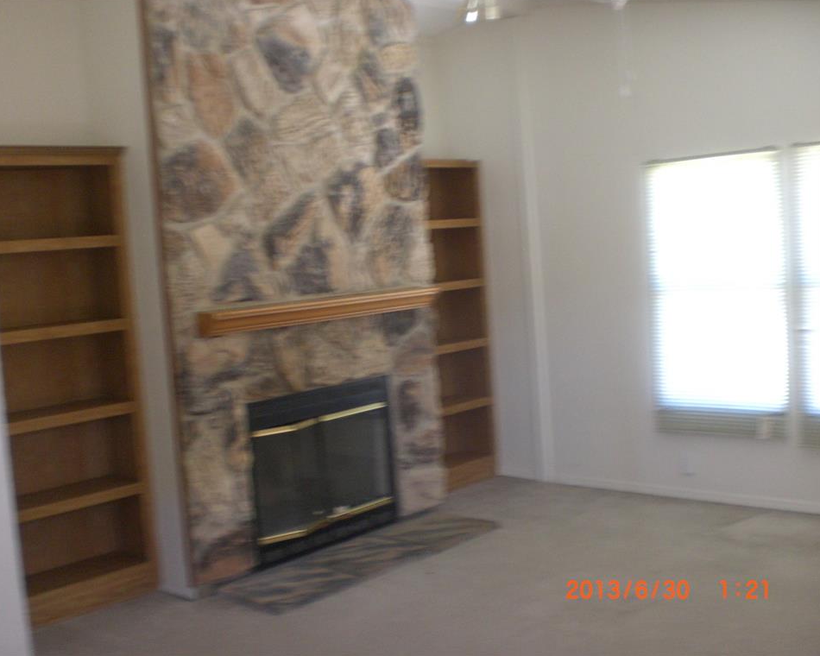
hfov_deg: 45.8
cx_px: 383
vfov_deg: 37.3
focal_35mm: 40
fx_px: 971
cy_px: 326
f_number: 3.1
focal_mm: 6.3
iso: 200
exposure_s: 1/25
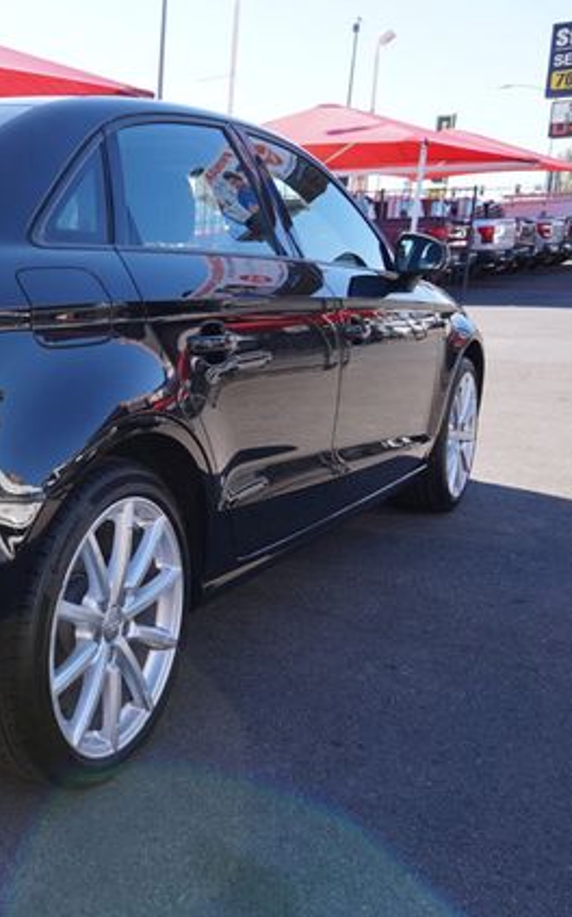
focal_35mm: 37
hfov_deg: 30.1
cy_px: 460
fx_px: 924
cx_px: -89
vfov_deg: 52.8
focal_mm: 16
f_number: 7.1
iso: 100
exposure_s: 1/80
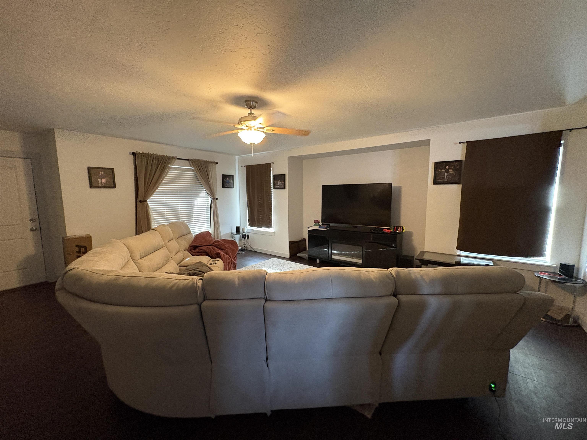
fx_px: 237
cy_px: 220
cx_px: 294
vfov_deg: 85.7
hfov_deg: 102.1
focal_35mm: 14
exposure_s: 1/60
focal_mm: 2.22
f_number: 2.2
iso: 640
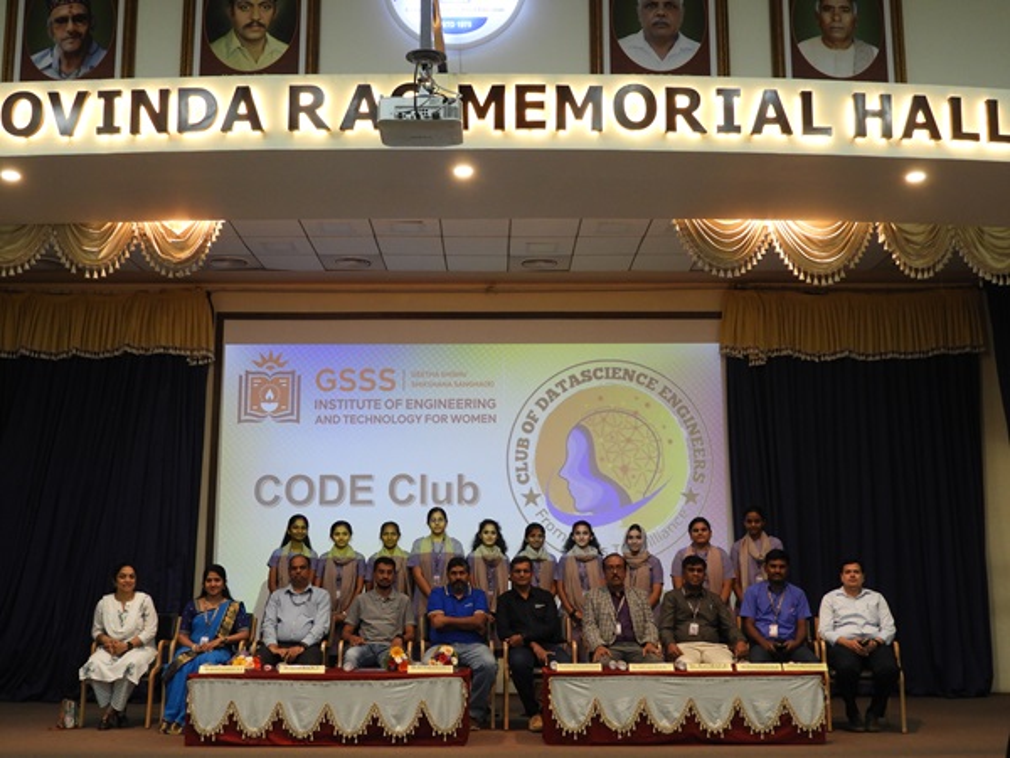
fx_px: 1167
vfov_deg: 36.0
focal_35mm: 40
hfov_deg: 46.8
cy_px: 379
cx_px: 505
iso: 280
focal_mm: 7.2
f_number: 3.8
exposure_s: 1/30
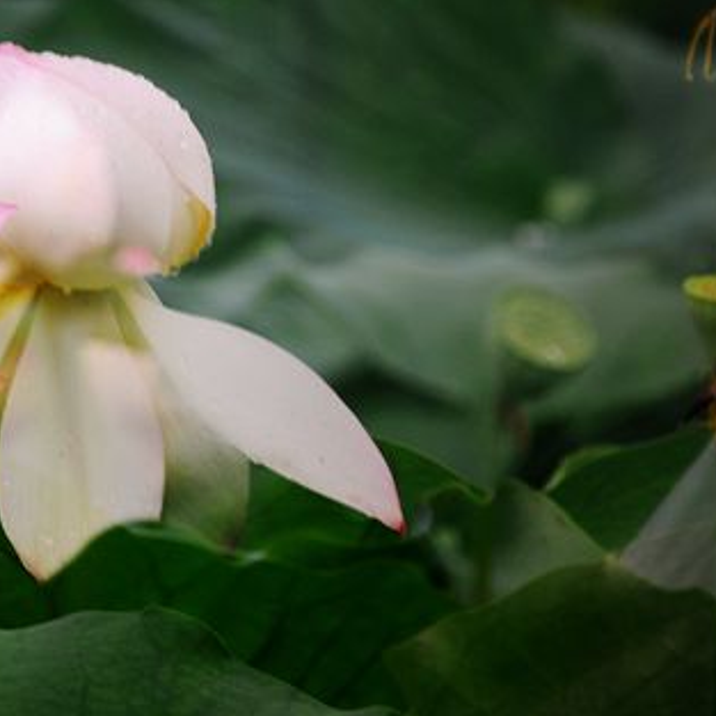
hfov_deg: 1.9
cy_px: 210
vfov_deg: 1.9
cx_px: -2
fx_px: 21038
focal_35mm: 899
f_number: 5.6
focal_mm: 300
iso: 450
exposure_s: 1/125
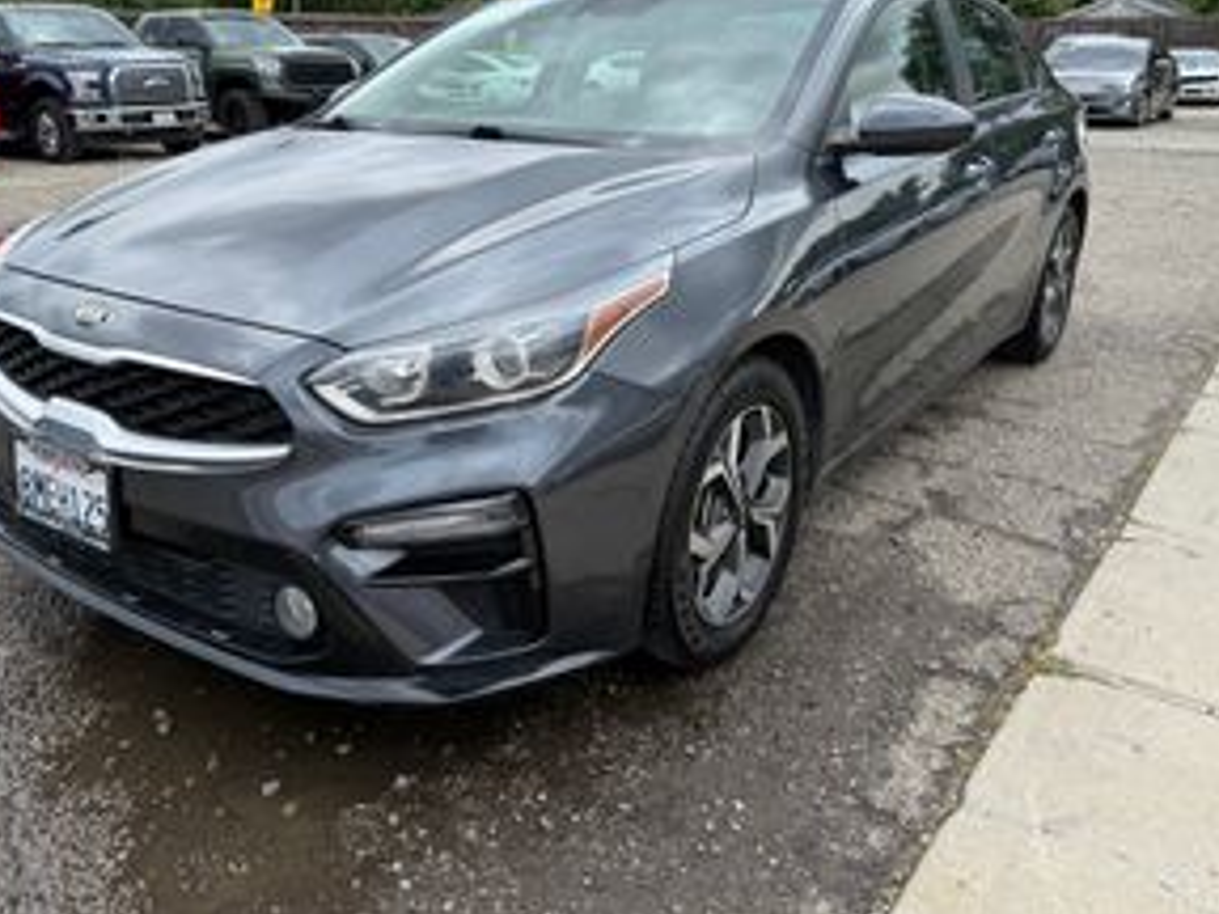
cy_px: 351
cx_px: 499
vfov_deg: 46.4
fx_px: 1056
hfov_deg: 59.6
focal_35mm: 30
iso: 80
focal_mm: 6.76
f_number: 1.78
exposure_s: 1/1770
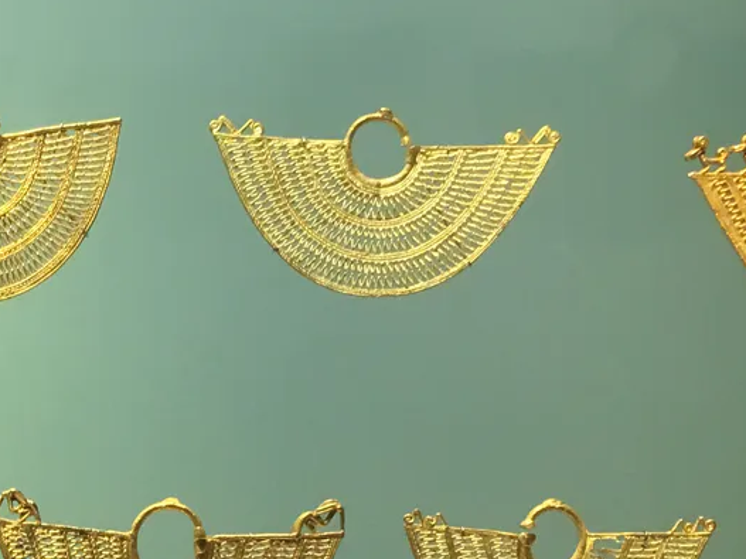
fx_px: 1896
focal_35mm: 88
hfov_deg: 20.8
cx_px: -140
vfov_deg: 16.2
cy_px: 640
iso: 40
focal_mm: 4.15
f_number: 2.2
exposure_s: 1/30
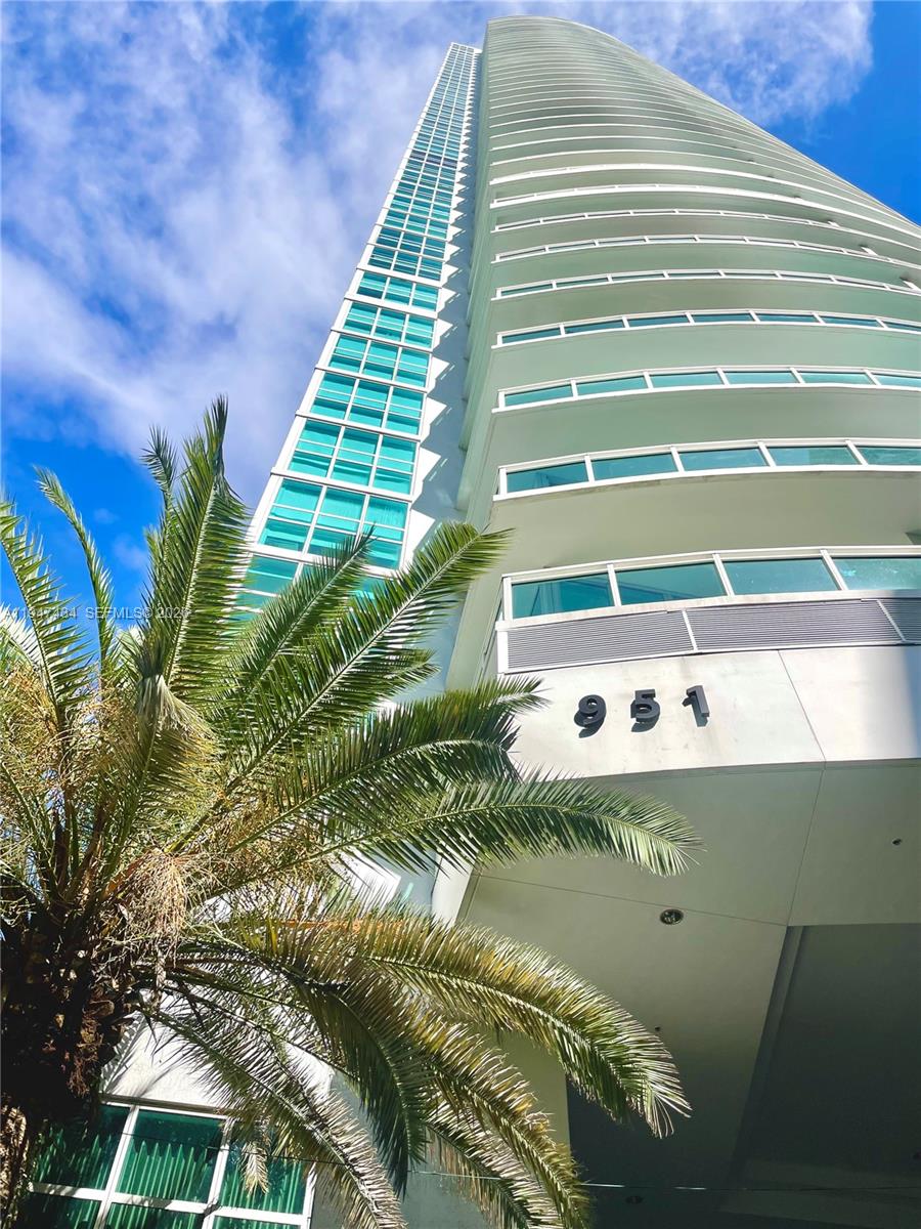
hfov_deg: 53.1
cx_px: 460
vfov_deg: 67.3
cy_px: 614
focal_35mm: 26
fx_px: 922
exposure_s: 1/4464
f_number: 1.6
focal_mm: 4.2
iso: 32
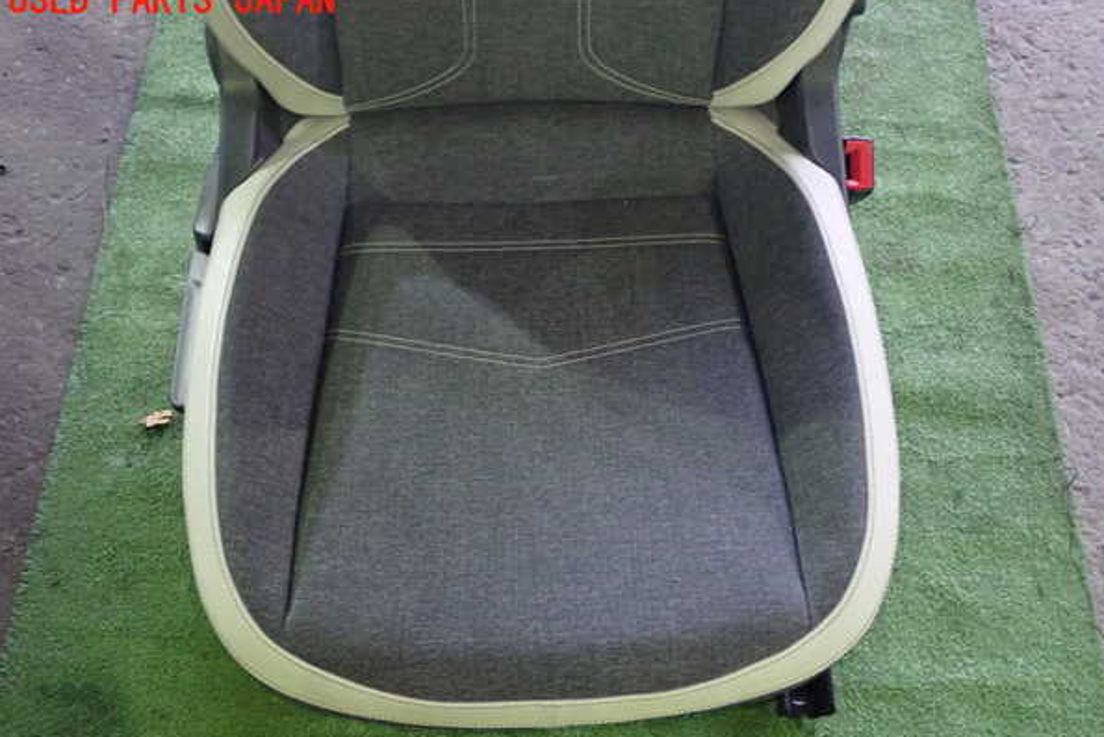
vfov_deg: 31.2
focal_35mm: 43
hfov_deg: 45.4
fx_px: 1319
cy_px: 395
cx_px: 555
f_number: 2.8
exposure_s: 1/15
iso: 800
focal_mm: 7.31
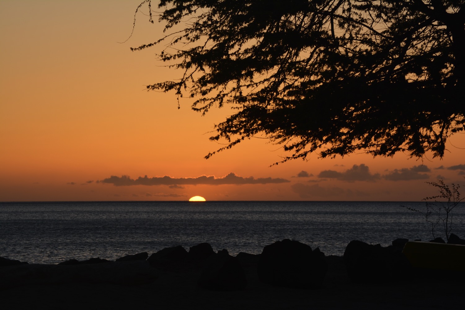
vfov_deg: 8.7
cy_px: 155
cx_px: 232
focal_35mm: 158
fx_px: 2034
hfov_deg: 13.0
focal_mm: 105
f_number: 8
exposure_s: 1/250
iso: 160
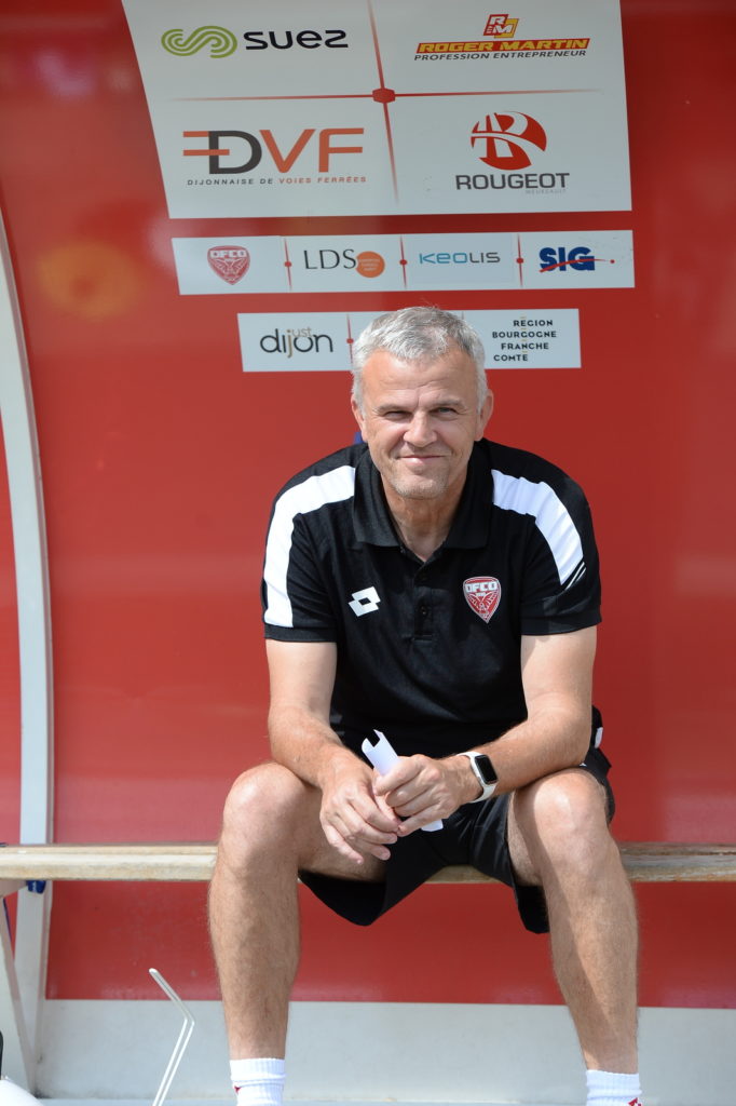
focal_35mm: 112
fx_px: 3437
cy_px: 553
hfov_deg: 12.2
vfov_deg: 18.3
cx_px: 368
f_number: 5.6
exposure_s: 1/800
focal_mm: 112
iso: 250
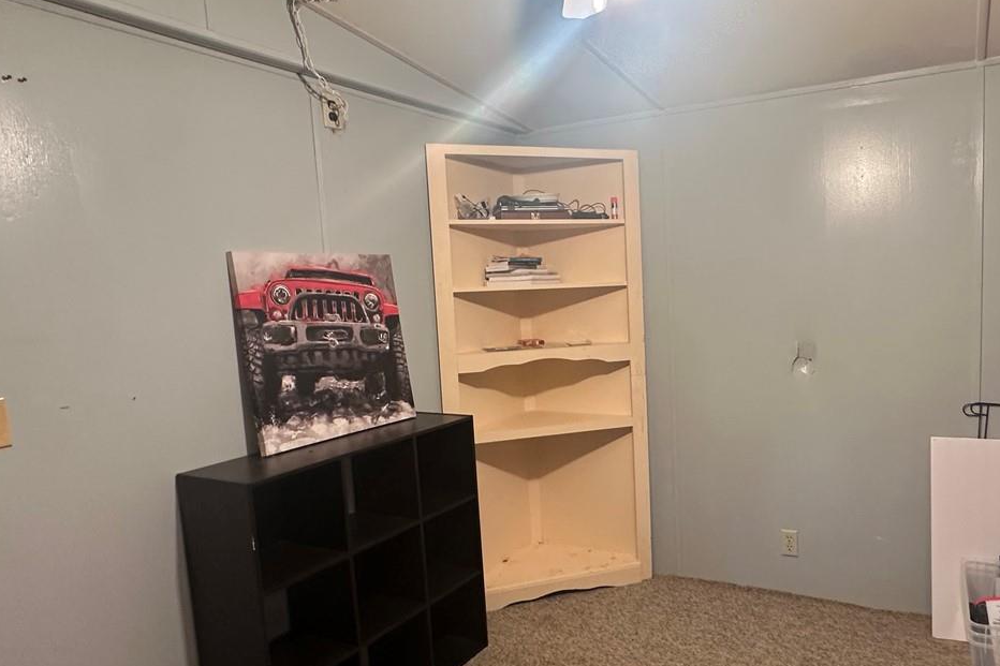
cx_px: 624
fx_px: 694
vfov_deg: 51.2
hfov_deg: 70.4
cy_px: 356
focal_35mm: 25
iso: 250
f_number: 2.2
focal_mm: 2.22
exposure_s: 1/60
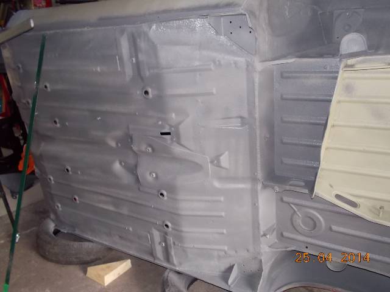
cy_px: 146
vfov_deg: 48.2
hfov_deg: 61.7
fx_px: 327
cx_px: 195
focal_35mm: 29
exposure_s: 1/25
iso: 200
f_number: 3.3
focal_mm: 4.1
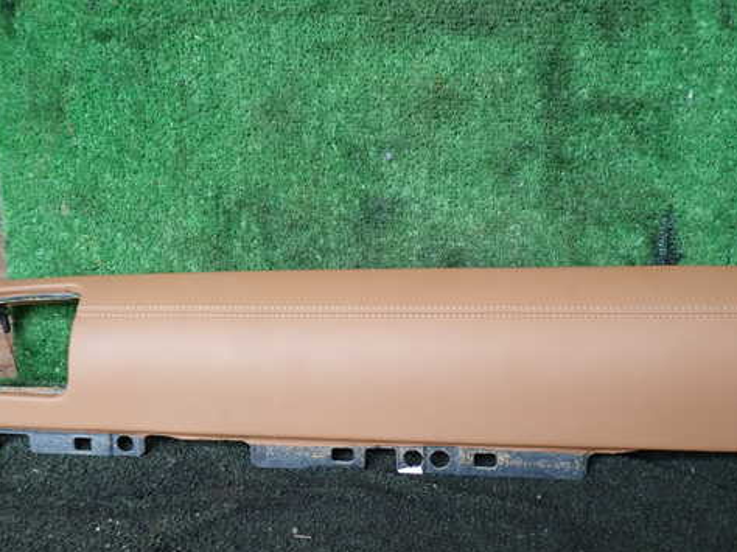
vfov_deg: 37.6
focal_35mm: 38
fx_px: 809
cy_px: 311
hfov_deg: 49.0
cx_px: 355
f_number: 2.3
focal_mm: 5.4
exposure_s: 1/80
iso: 100
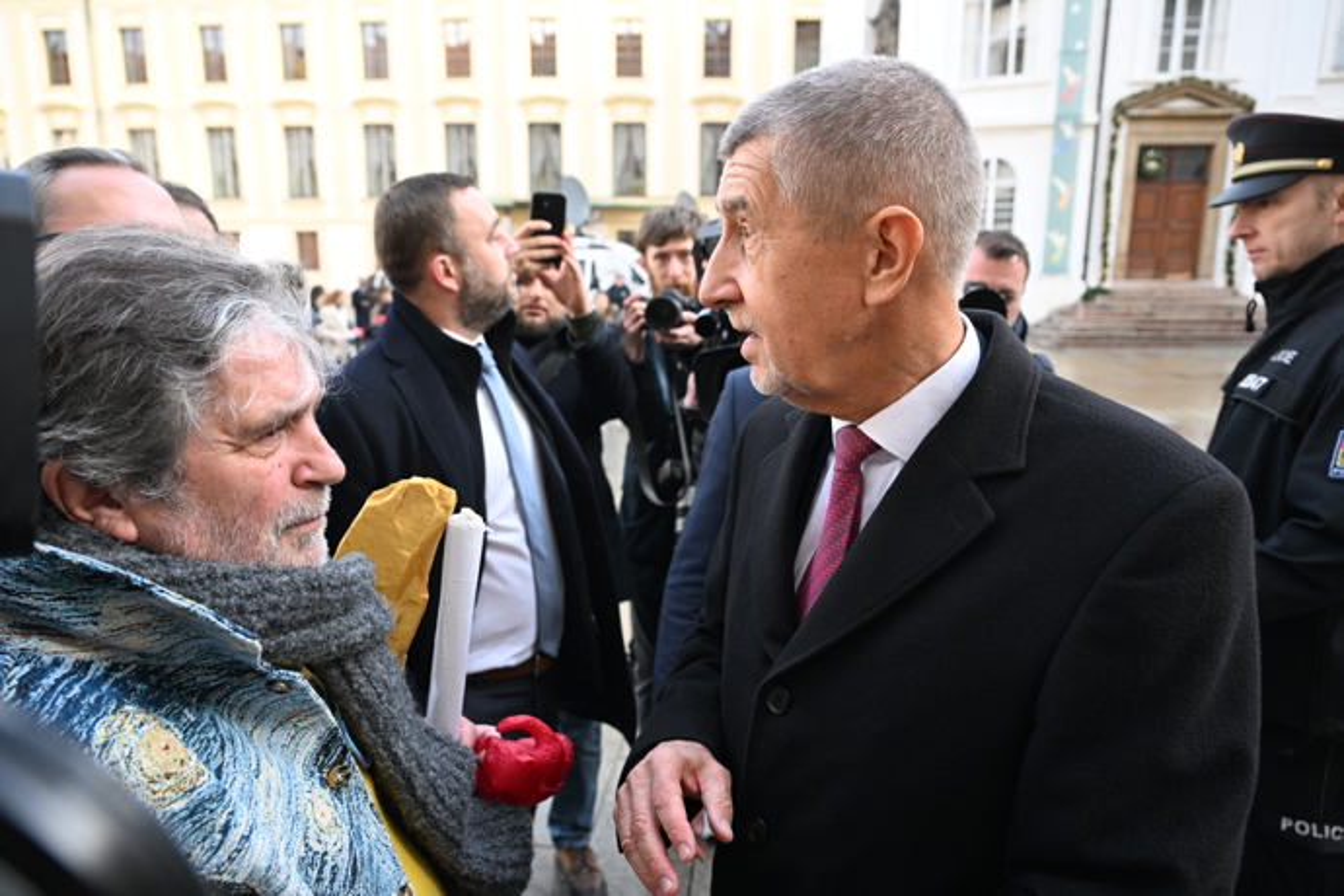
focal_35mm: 24
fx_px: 896
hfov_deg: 73.7
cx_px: 672
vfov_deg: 53.1
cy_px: 448
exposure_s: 1/1250
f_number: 4.5
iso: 3200
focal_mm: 24
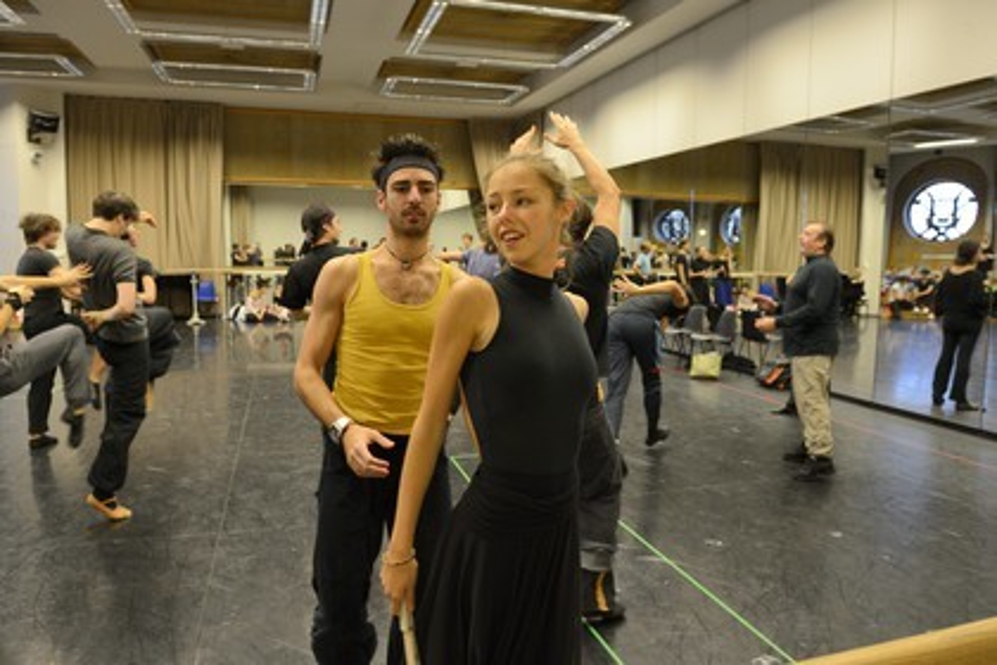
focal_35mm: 24
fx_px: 665
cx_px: 498
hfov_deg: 73.7
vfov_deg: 53.1
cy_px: 332
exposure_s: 1/100
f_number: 4.5
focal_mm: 24
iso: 1600
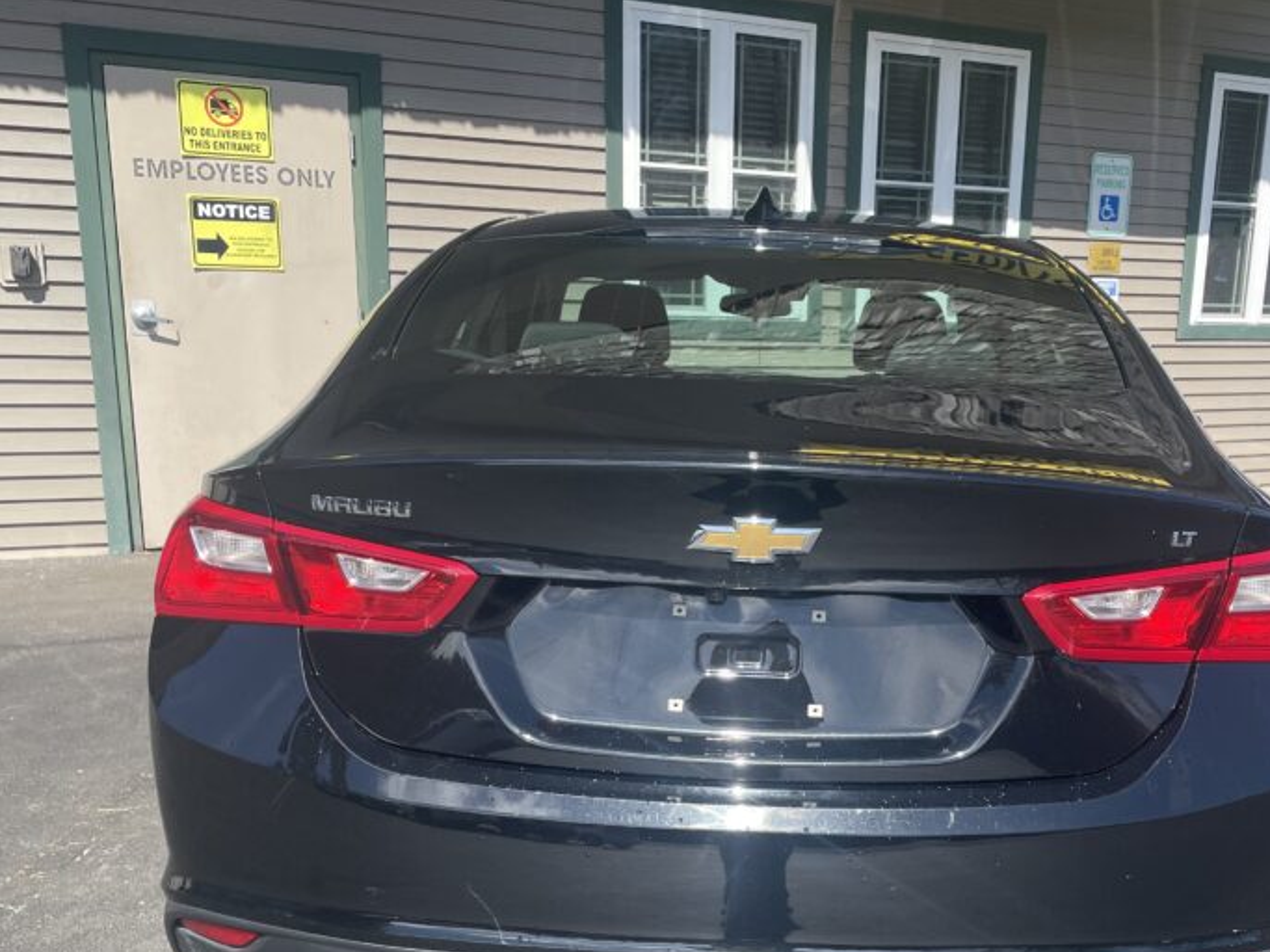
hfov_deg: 47.7
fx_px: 1431
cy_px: 647
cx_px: 742
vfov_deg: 36.4
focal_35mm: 39
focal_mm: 4.2
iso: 32
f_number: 1.6
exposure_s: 1/1453
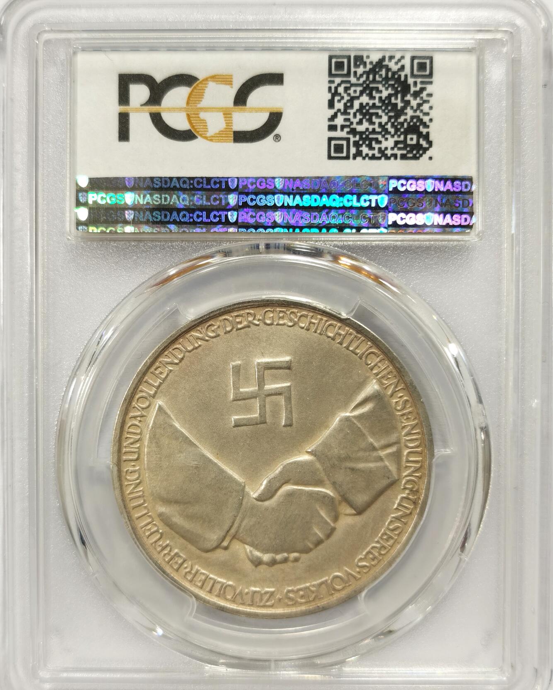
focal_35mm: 57
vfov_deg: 33.0
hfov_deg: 26.7
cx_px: 273
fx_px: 1166
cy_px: 353
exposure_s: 1/100
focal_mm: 5.56
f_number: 16
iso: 100
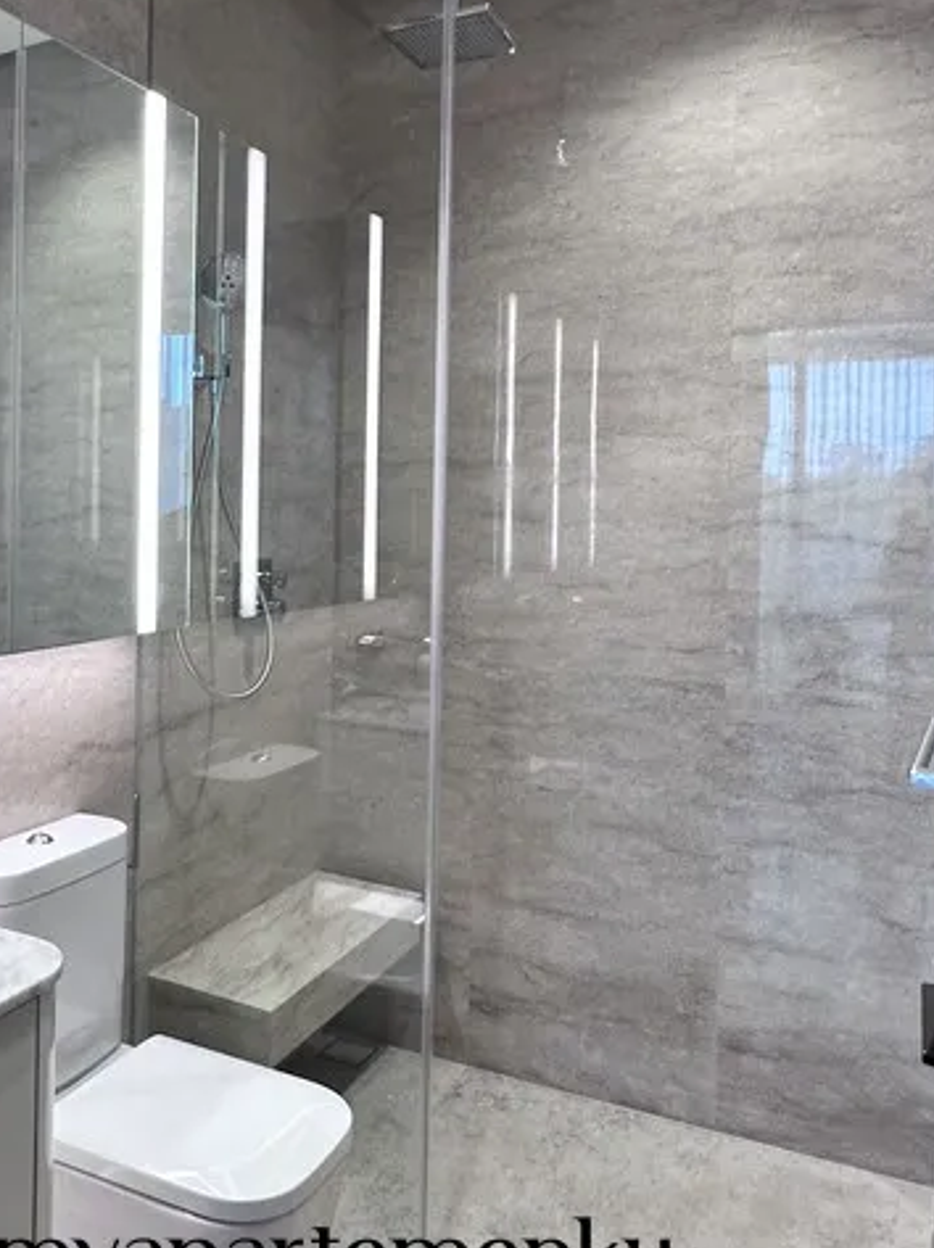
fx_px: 1153
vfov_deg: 56.5
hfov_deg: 43.0
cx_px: 253
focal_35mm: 32
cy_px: 509
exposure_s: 1/100
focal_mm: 2.22
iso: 125
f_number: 2.2
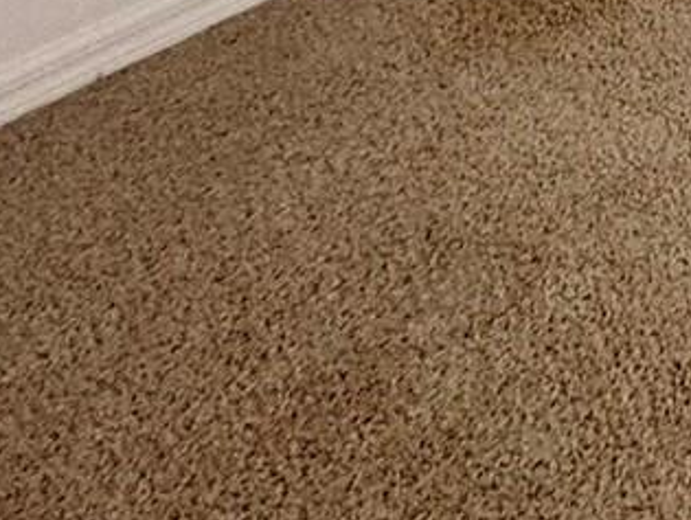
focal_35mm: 71
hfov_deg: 15.5
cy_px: -788
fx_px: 1419
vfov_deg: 13.6
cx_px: 1623
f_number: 2.2
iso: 200
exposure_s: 1/60
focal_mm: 2.22
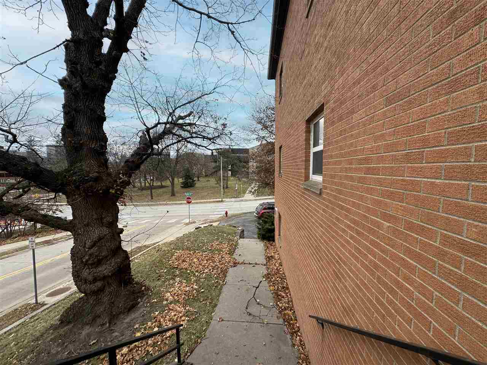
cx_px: 244
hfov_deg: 102.1
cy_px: 182
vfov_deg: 85.7
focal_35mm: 14
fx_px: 197
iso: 40
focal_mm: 2.22
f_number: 2.2
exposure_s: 1/456
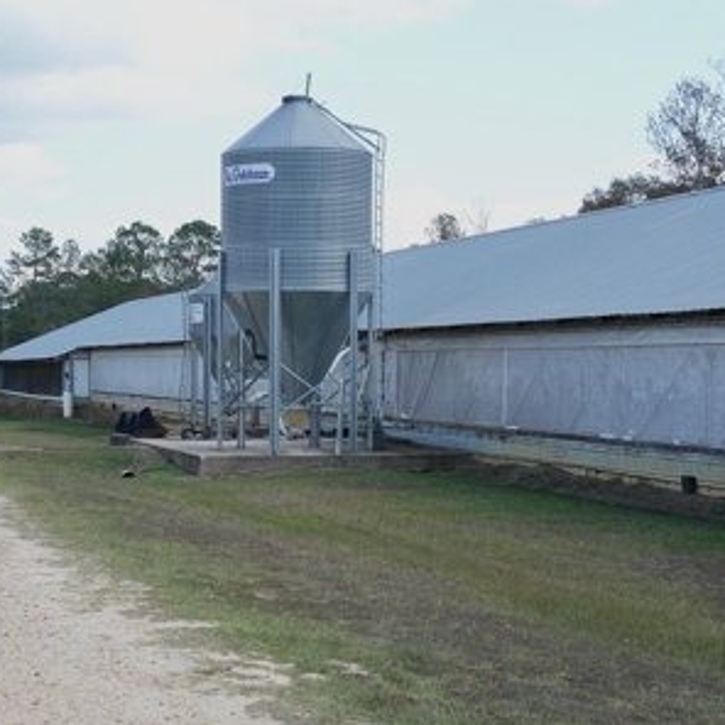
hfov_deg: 23.0
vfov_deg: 23.1
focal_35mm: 75
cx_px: 242
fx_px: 1777
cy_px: 360
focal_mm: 58
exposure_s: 1/250
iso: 400
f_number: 9
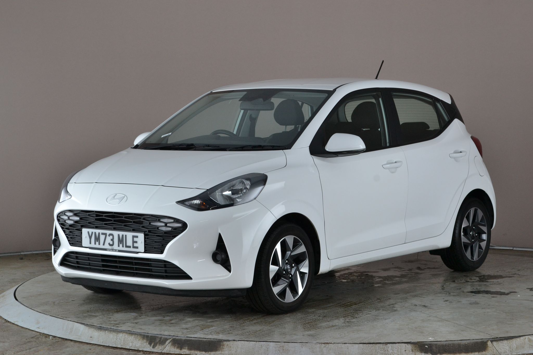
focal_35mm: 82
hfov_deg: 24.6
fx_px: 1221
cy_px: 178
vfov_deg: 16.6
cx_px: 266
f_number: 10
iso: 560
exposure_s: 1/20
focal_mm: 55
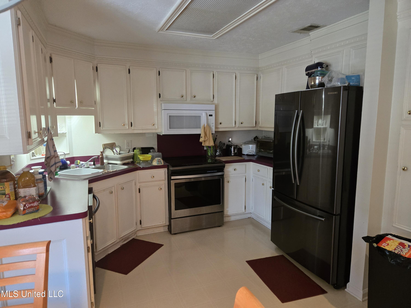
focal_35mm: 23
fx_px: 273
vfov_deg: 58.9
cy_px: 154
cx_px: 206
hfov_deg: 73.9
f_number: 1.8
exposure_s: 1/60
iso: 640
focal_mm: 5.4
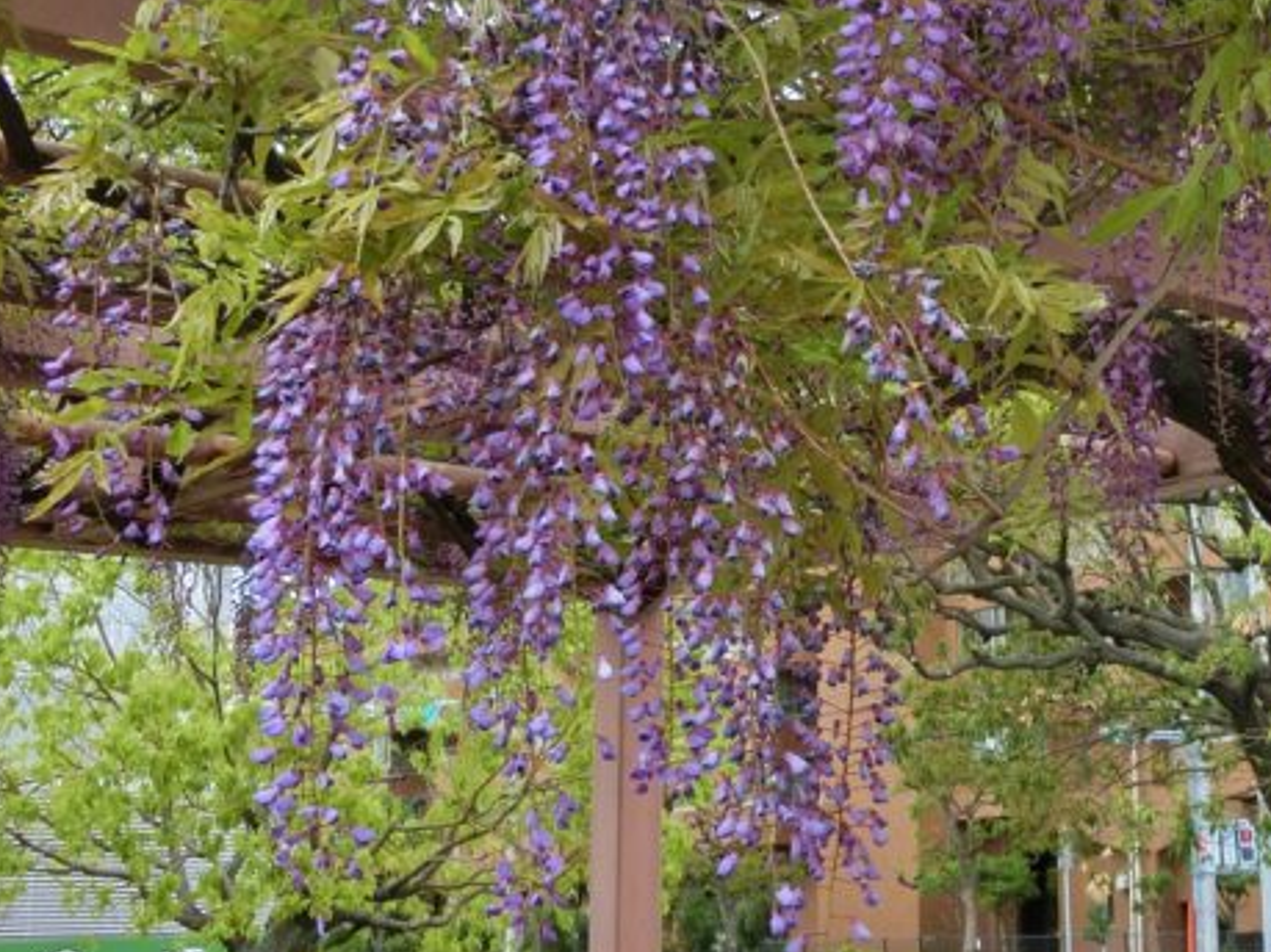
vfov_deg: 21.5
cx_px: 1002
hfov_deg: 28.0
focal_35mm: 68
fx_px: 2496
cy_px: 288
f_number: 4.1
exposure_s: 1/125
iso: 80
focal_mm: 6.9
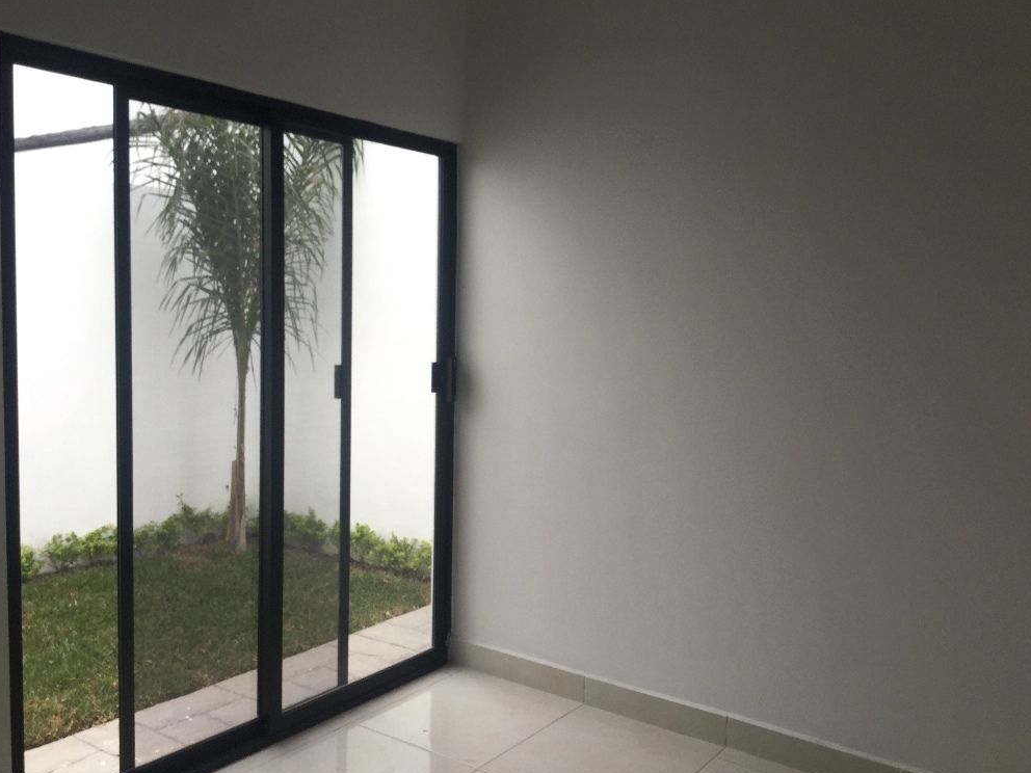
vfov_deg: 44.2
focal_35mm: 32
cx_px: 501
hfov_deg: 56.8
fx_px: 953
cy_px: 378
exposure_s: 1/120
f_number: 2.4
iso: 25
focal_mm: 3.3
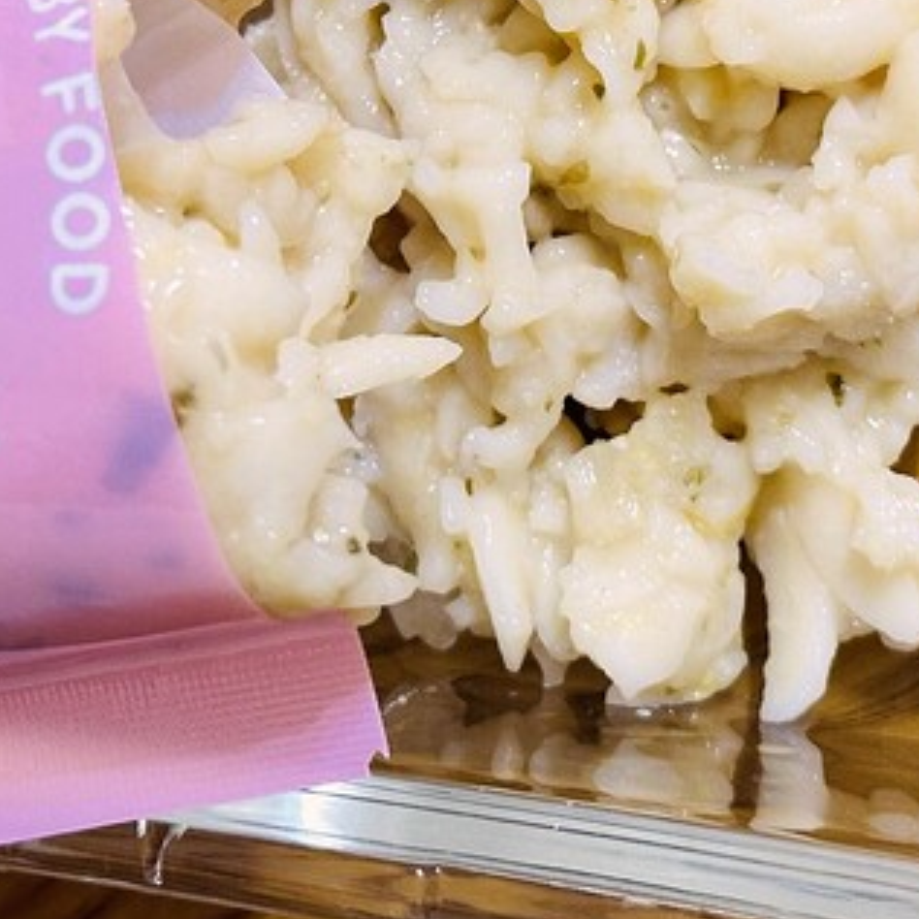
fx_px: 3424
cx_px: 523
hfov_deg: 15.3
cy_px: 45
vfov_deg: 15.1
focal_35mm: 114
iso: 200
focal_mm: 6.86
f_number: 1.78
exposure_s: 1/60
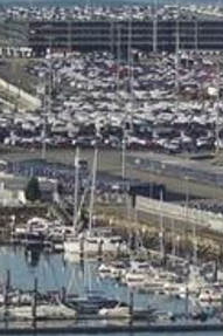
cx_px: 252
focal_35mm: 628
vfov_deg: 3.3
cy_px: 149
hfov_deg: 2.2
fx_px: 5840
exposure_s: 1/800
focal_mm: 75
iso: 100
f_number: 4.5
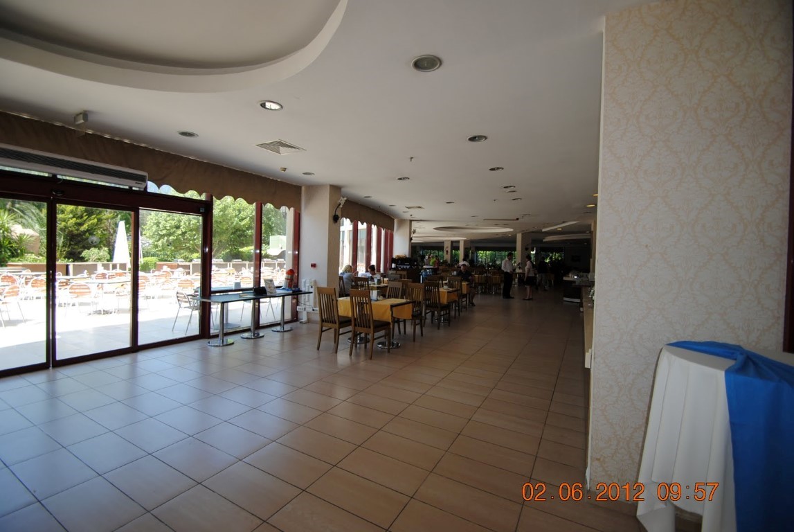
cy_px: 266
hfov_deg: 100.3
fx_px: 331
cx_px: 397
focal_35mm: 15
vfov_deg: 77.5
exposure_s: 1/200
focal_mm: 10
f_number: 4
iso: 100
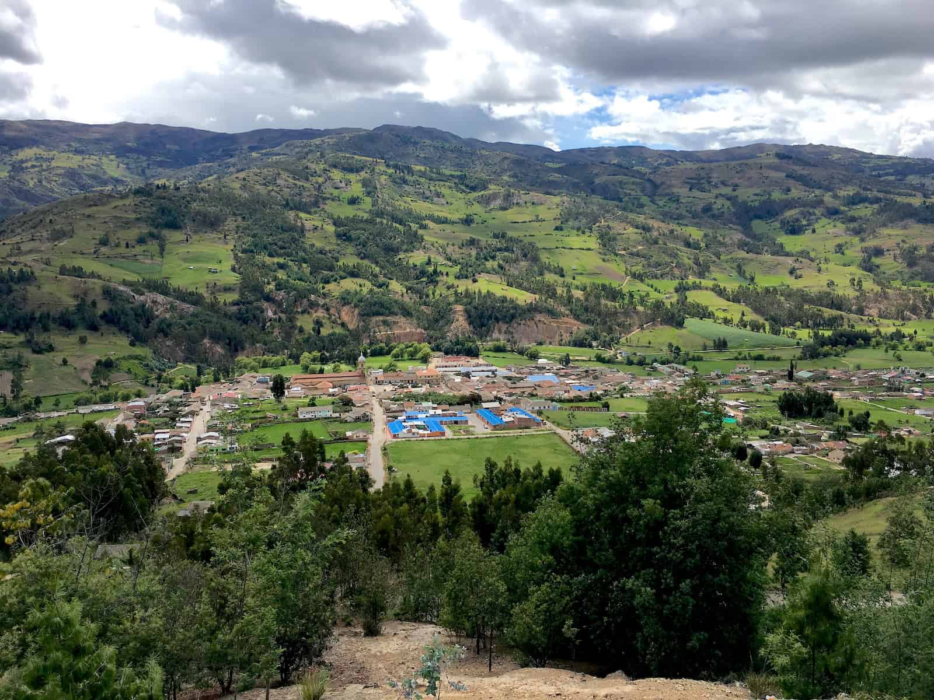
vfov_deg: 48.2
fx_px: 782
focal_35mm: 29
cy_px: 350
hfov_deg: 61.7
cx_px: 467
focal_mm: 4.2
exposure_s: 1/1538
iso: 25
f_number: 2.2
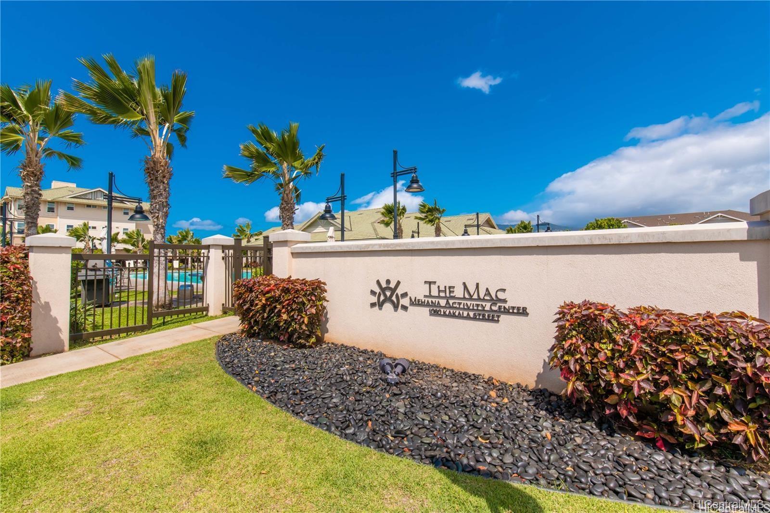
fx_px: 321
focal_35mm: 15
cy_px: 256
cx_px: 385
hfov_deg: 100.4
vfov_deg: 77.3
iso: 110
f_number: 16
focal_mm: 15
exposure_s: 1/200
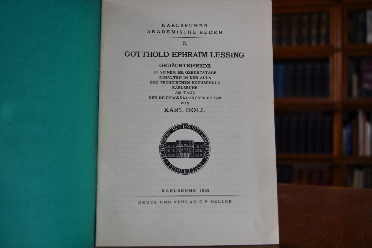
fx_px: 403
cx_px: 186
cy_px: 124
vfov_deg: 34.2
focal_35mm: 39
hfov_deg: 49.6
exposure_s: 1/250
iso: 800
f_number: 4
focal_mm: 26
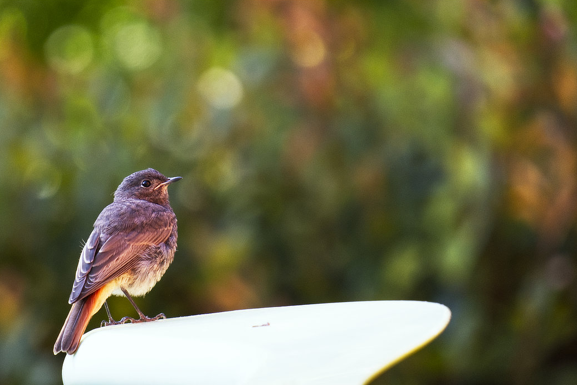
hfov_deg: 5.2
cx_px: 283
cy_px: 276
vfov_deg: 3.5
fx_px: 6315
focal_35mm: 394
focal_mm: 181.1
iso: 400
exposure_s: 1/250
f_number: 4.7
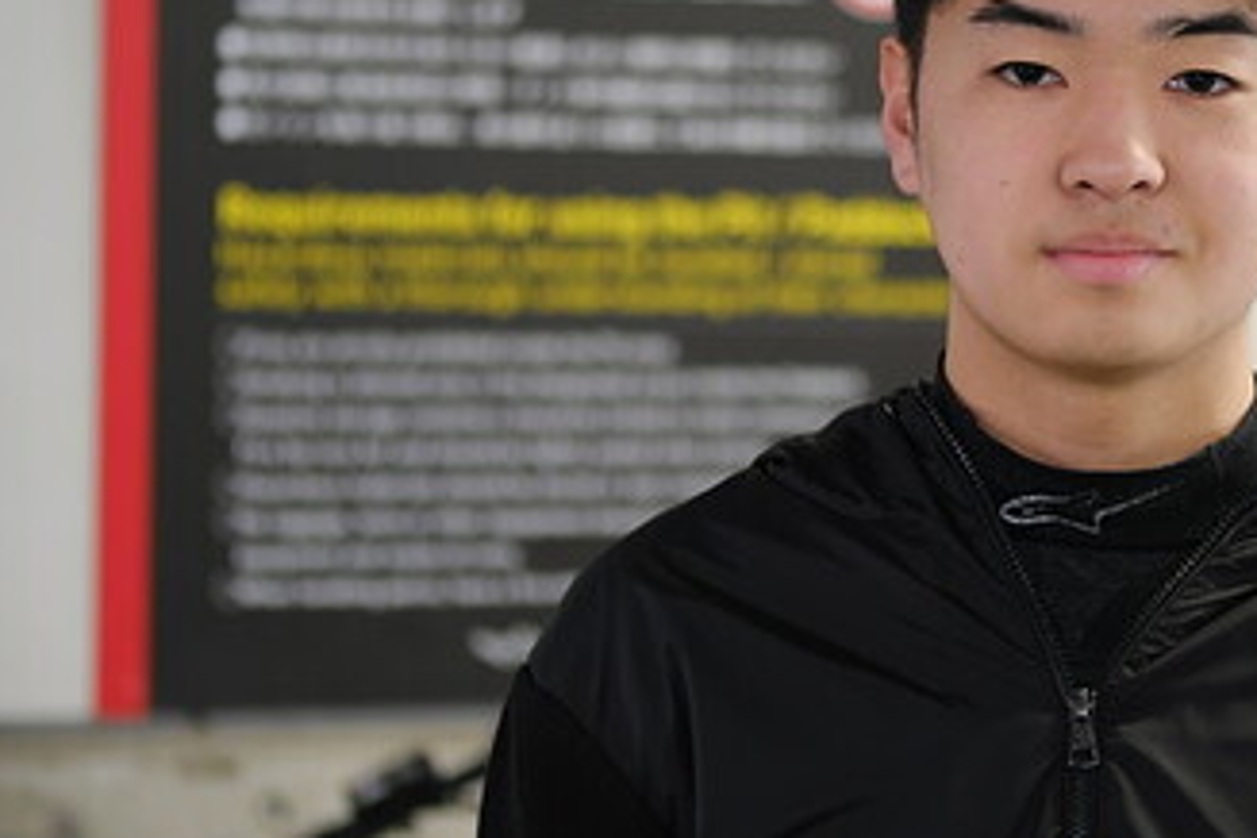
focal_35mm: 124
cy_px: 319
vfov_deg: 11.1
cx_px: 869
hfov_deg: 16.5
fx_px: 4329
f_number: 2
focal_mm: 50
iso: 800
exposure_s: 1/125
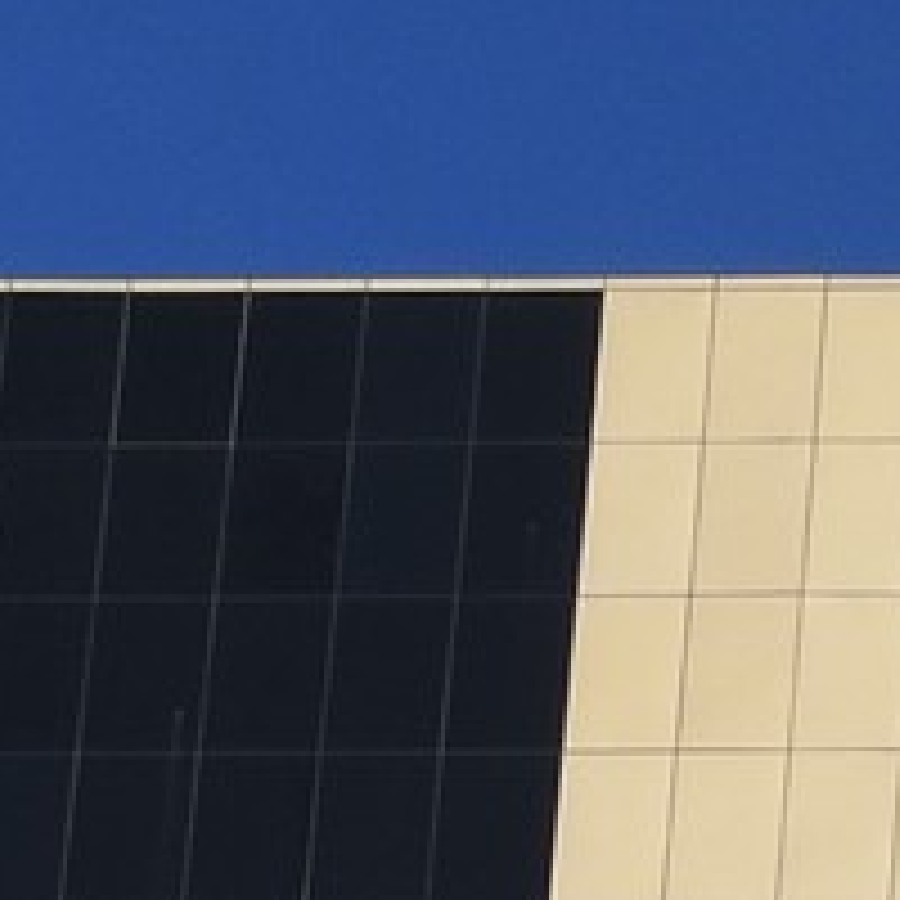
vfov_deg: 4.3
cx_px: 2646
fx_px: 10207
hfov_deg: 4.8
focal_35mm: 347
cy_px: 4604
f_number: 18
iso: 400
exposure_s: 1/320
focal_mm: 34
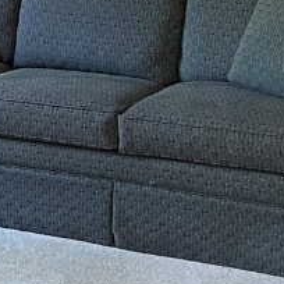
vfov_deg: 15.7
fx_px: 1030
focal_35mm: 111
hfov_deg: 15.2
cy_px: 146
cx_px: -42
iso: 500
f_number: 1.6
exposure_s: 1/60
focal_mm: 5.1
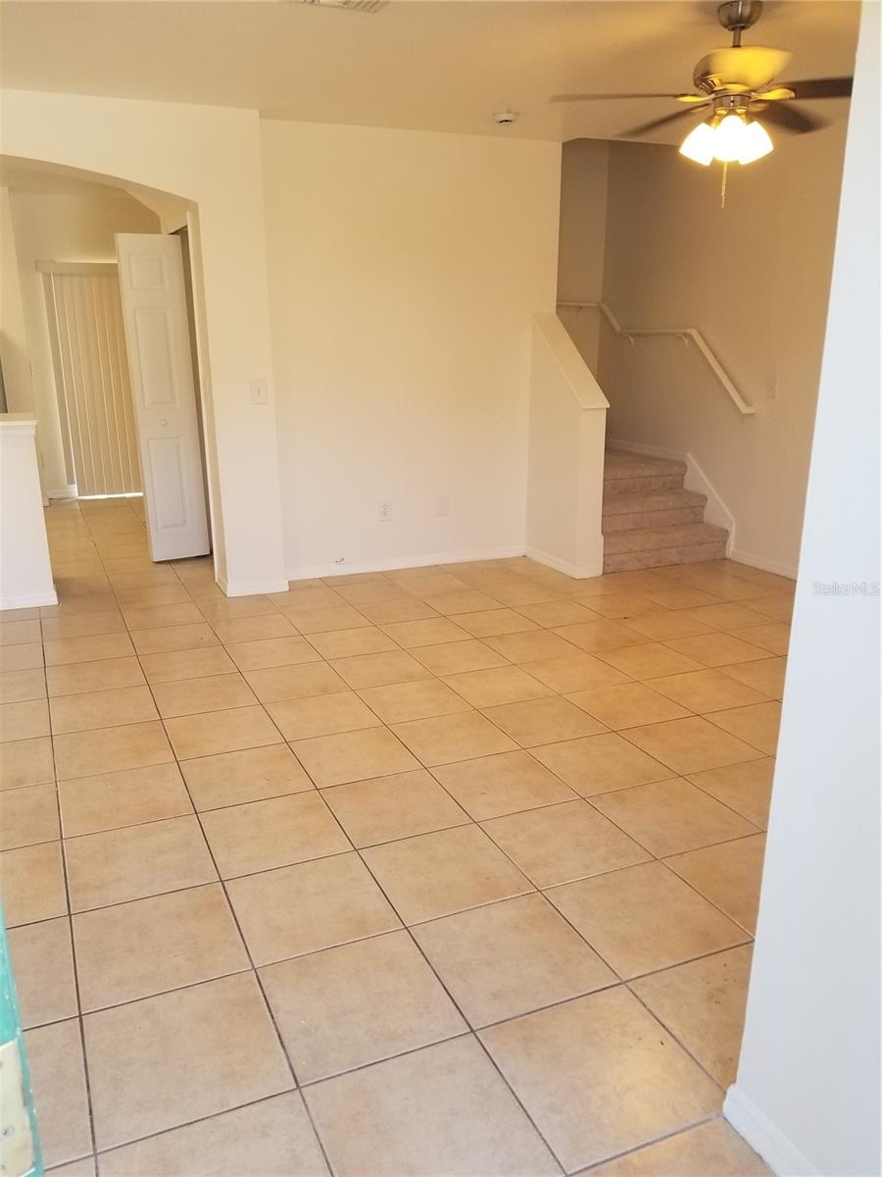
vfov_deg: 67.3
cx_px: 441
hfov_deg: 53.1
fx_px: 883
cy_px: 588
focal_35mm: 26
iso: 80
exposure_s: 1/60
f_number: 1.7
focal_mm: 4.3
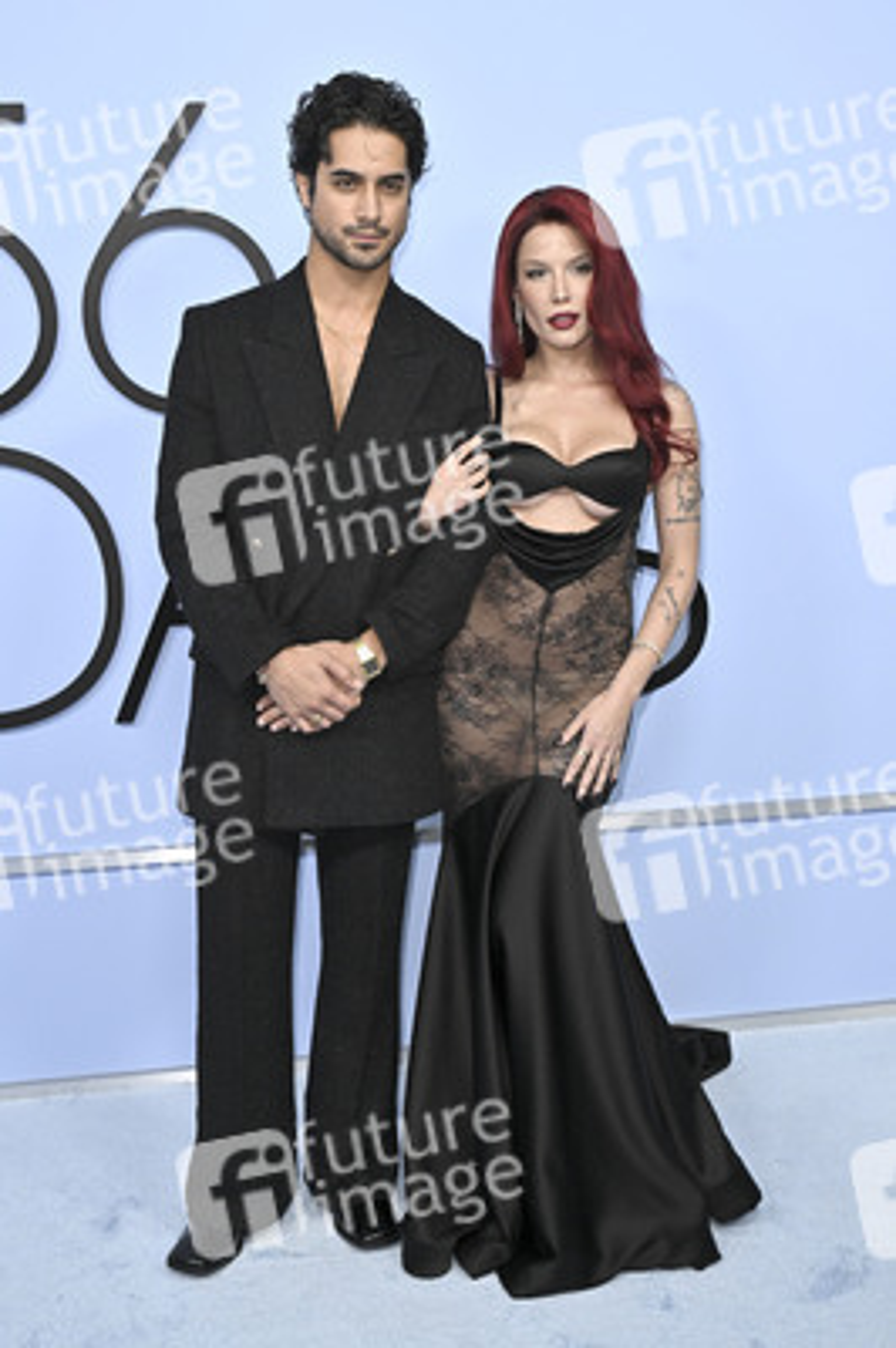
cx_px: 448
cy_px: 674
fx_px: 1421
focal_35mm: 38
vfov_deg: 50.7
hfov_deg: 35.0
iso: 1600
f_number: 6.3
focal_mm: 38
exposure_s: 1/320
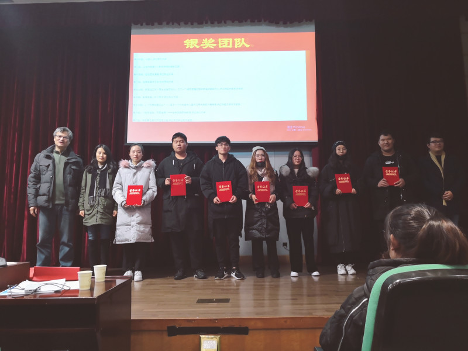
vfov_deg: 51.4
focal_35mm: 27
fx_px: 365
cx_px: 234
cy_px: 176
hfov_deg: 65.3
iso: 400
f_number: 1.6
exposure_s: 1/33.3
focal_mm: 3.95
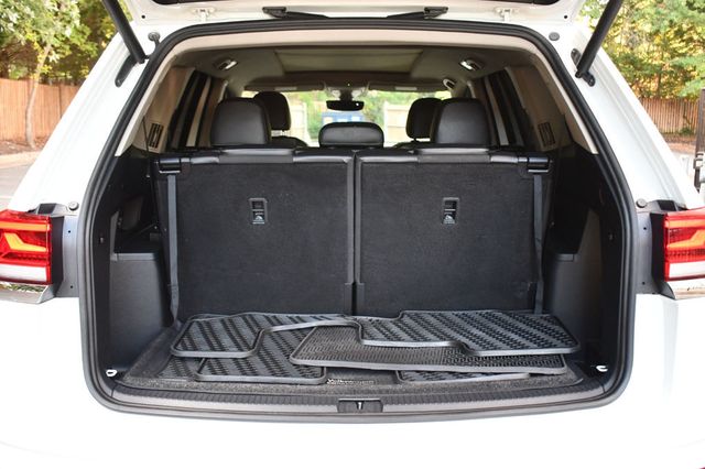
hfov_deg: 53.2
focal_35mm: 36
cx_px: 352
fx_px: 705
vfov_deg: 36.8
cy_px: 234
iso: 1400
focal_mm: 24
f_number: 4
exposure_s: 1/125
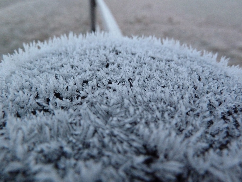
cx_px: 121
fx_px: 175
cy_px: 91
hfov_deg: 69.4
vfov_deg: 54.9
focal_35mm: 25
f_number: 3.3
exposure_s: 1/50
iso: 800
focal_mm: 4.1
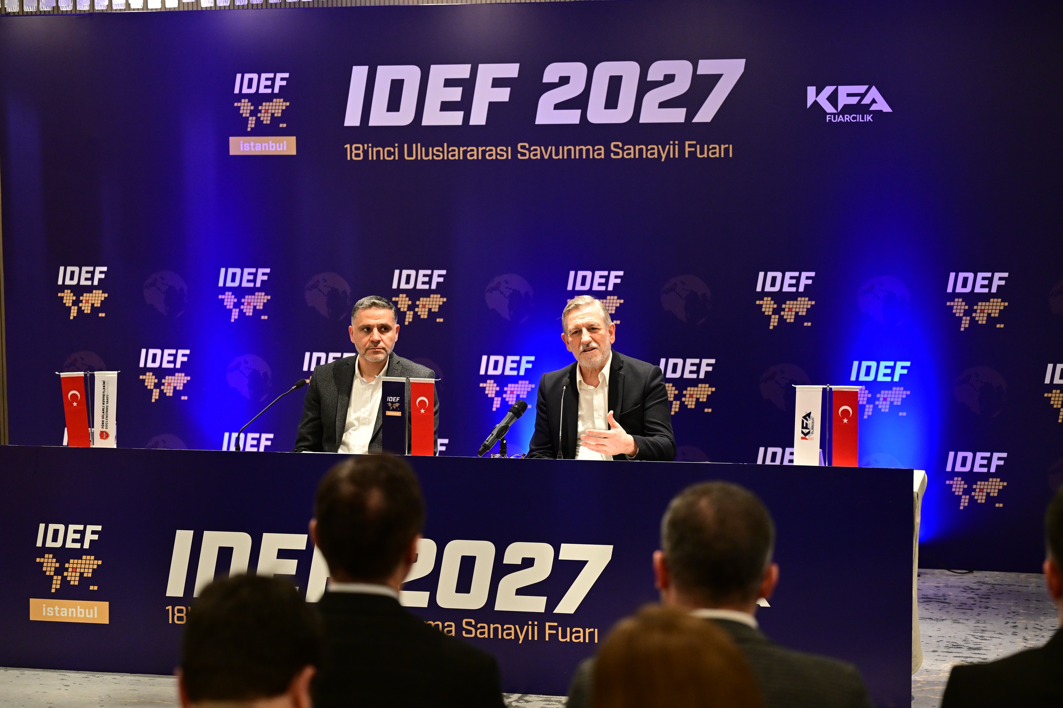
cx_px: 532
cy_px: 354
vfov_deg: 19.5
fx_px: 2067
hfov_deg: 28.8
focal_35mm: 70
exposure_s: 1/200
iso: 2500
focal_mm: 70
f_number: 2.8
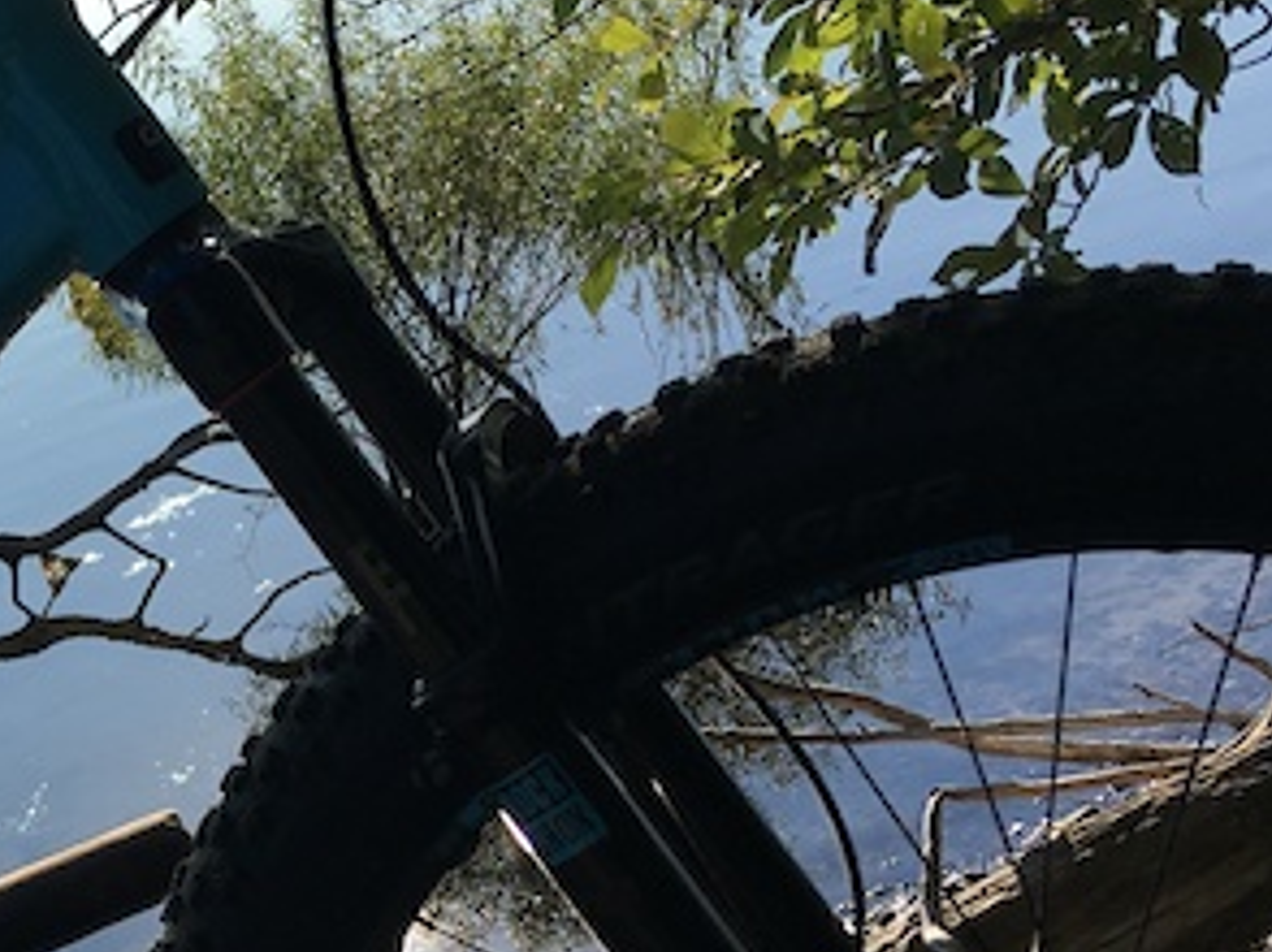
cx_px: -156
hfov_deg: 23.1
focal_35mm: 79
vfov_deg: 18.2
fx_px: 2901
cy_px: 943
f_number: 2.2
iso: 25
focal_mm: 4.15
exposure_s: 1/1709
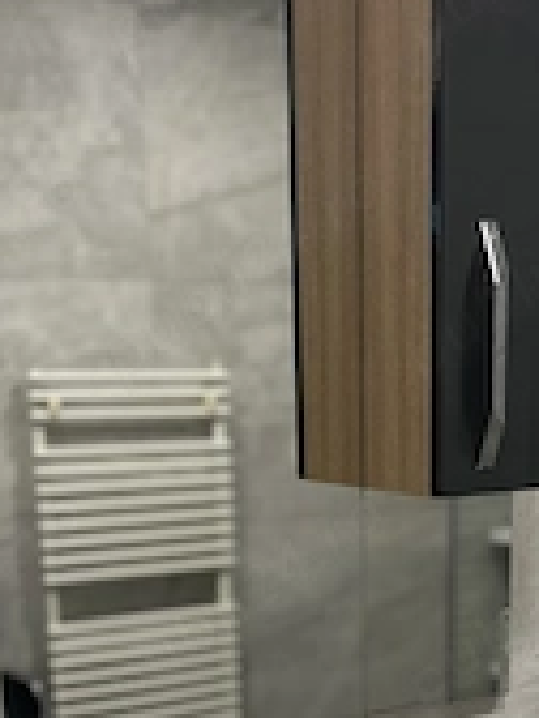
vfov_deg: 31.9
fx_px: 1183
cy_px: 671
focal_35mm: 57
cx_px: 394
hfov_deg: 25.4
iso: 125
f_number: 1.78
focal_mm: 6.86
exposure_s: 1/100
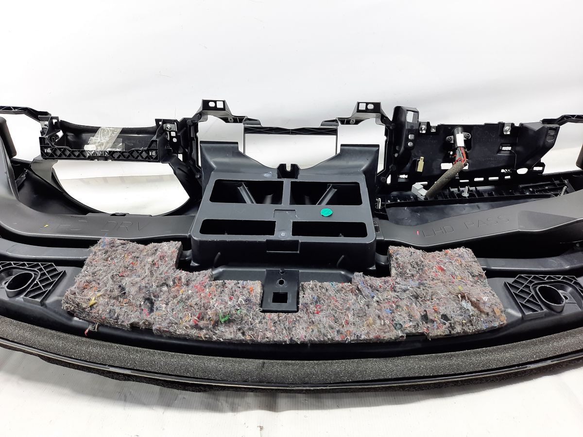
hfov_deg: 69.4
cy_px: 218
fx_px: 421
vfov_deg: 54.9
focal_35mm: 25
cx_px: 292
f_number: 2
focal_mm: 4.6
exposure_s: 1/50
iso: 64
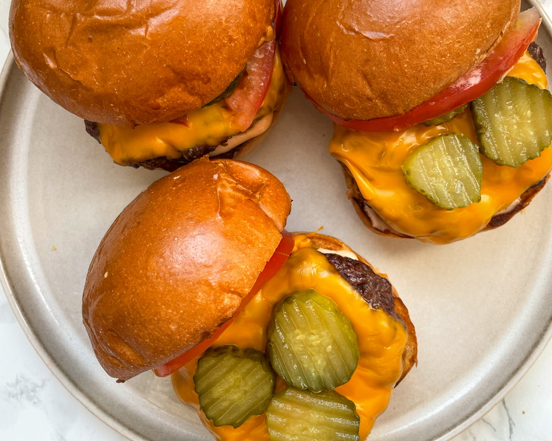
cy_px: 193
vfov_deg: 43.3
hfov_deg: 52.8
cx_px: 276
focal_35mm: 34
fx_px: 555
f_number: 1.6
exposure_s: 1/120
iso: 32
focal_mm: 4.2
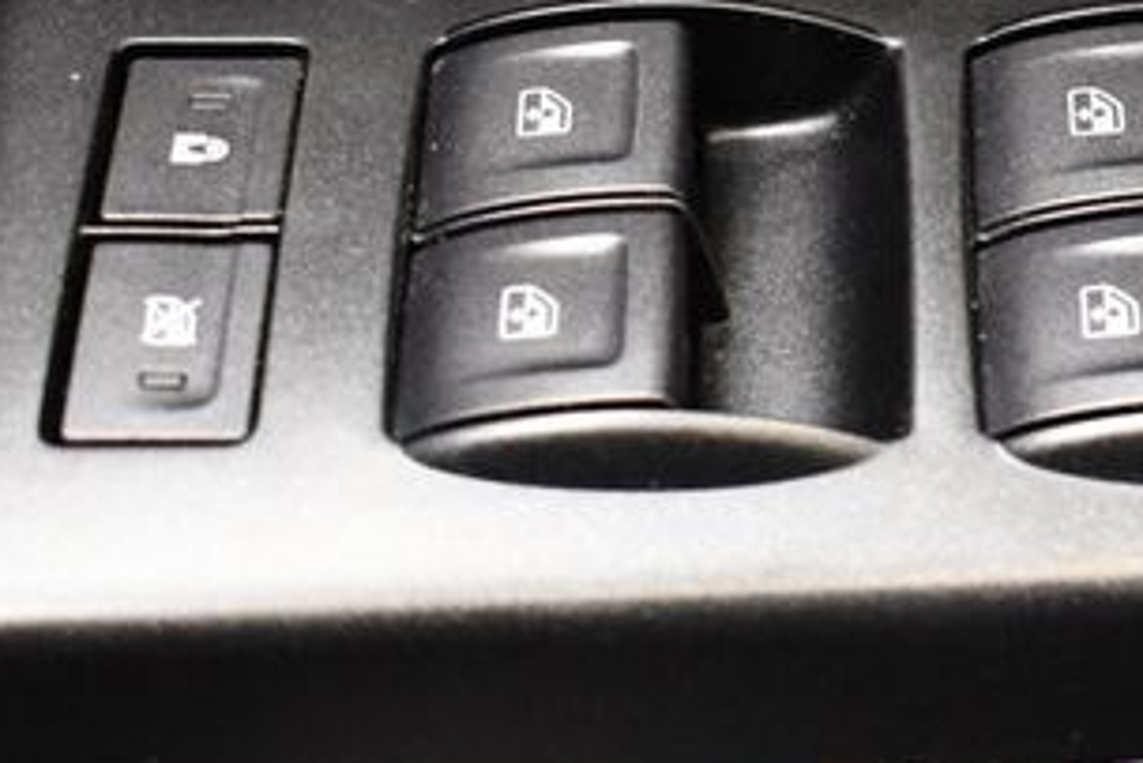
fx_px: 3748
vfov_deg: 11.6
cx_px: 1000
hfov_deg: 17.1
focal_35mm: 118
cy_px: 237
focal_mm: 28
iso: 4000
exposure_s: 1/60
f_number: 4.2
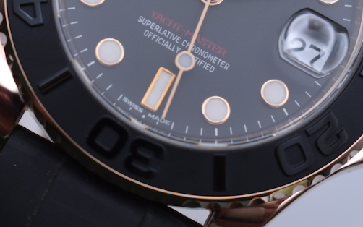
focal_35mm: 187
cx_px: 223
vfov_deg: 7.0
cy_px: -33
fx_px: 1850
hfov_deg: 11.2
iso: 400
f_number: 6.3
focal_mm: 48
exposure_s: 1/125
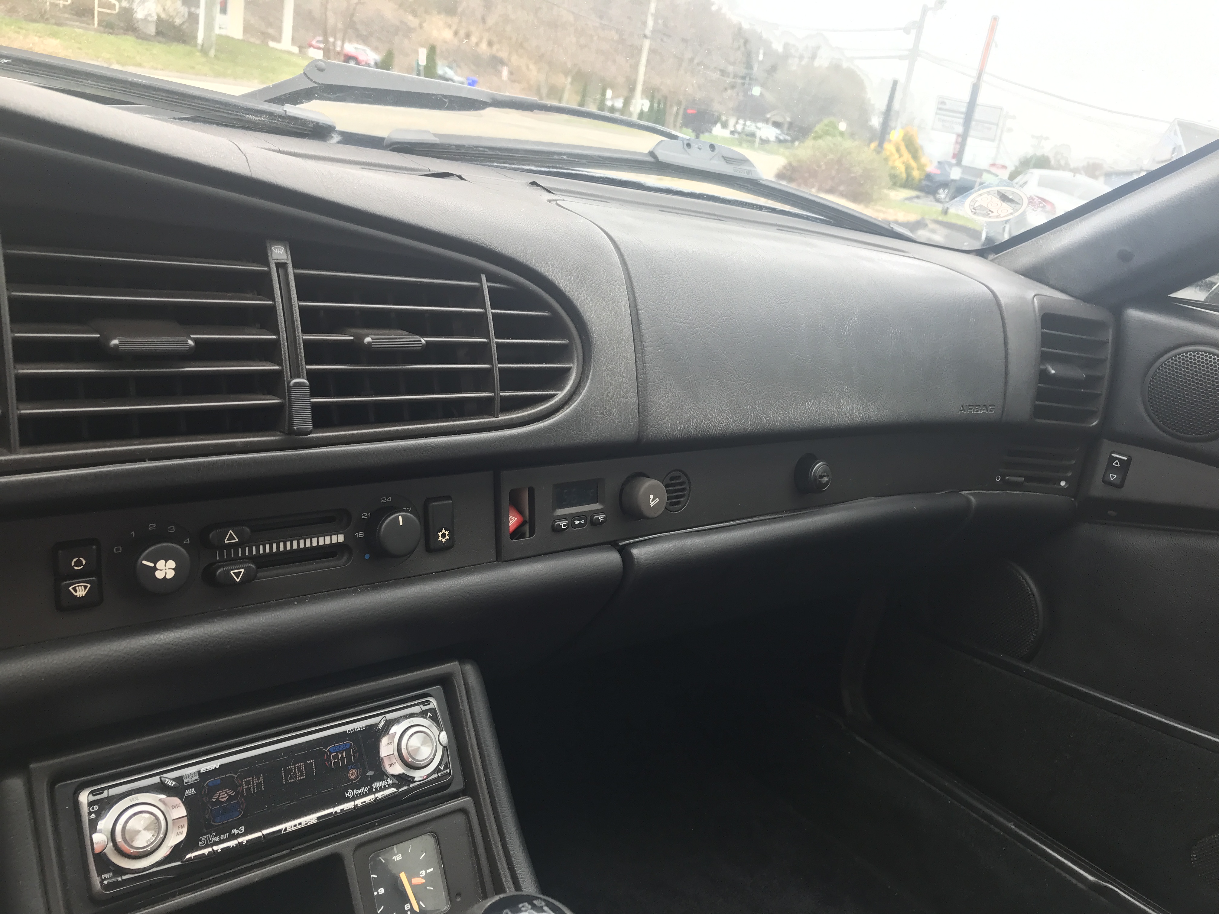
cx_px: 610
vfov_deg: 49.7
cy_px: 457
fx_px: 986
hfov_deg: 63.4
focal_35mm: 28
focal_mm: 3.99
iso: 25
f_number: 1.8
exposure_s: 1/120
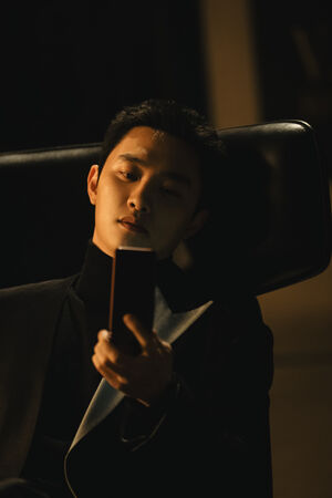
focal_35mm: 200
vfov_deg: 10.3
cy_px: 249
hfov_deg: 6.9
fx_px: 2766
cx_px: 166
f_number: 2.8
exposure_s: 1/80
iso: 3200
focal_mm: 200
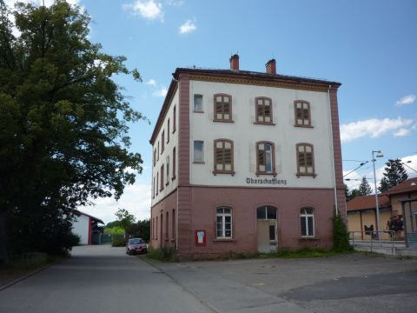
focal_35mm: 32
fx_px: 385
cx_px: 208
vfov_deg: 44.2
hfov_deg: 56.8
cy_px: 156
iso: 100
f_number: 4.5
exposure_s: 1/400
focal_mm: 5.2
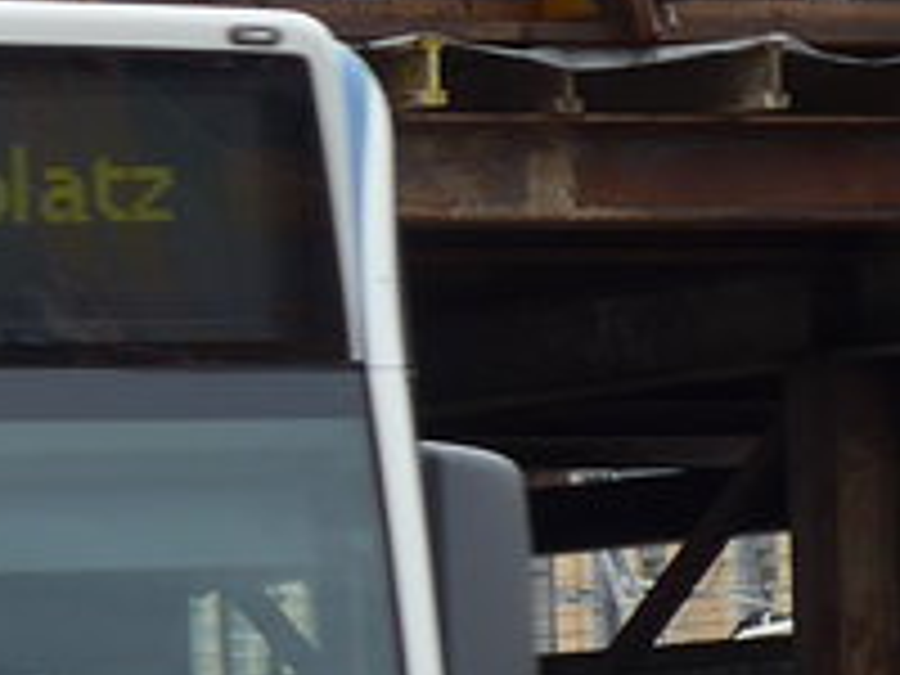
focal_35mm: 396
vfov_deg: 3.8
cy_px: 662
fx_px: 10296
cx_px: -1359
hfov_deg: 4.9
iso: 80
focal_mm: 13.4
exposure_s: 1/320
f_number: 3.9
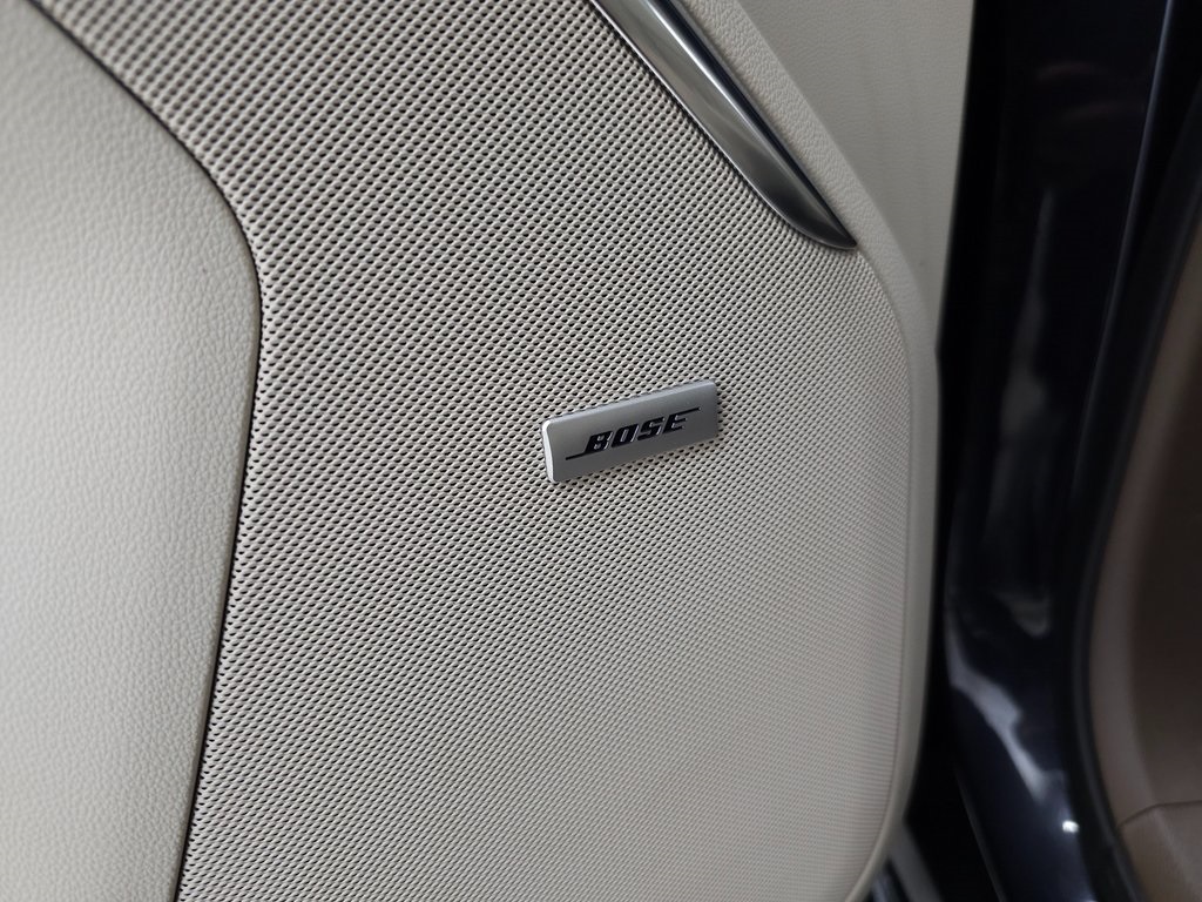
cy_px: 451
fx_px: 799
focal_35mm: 23
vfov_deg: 58.9
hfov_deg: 73.9
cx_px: 601
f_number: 1.7
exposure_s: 1/60
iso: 125
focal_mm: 6.3
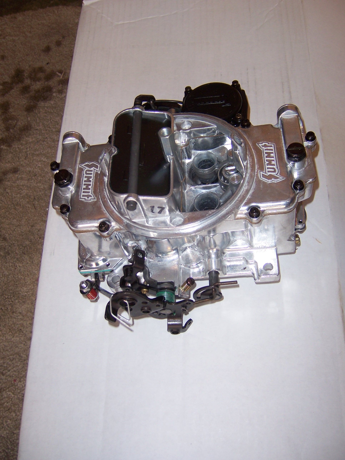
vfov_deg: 51.4
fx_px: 478
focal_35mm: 36
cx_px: 172
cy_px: 230
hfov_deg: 39.7
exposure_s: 1/60
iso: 80
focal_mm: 6.2
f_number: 2.8
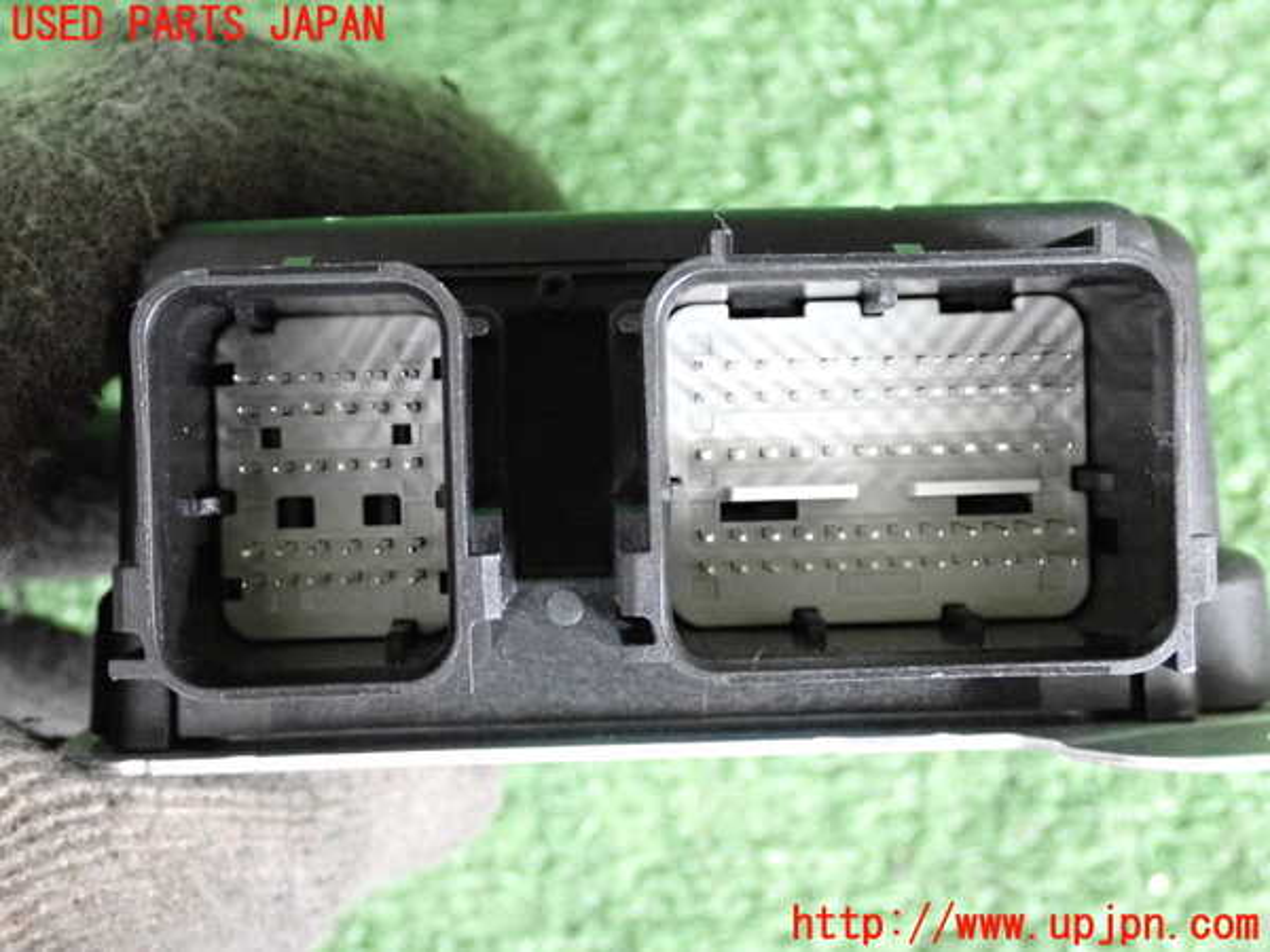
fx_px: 1834
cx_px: 635
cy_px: 476
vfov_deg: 29.1
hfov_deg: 38.2
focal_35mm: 50
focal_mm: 9.01
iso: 2500
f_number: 3.2
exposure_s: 1/125
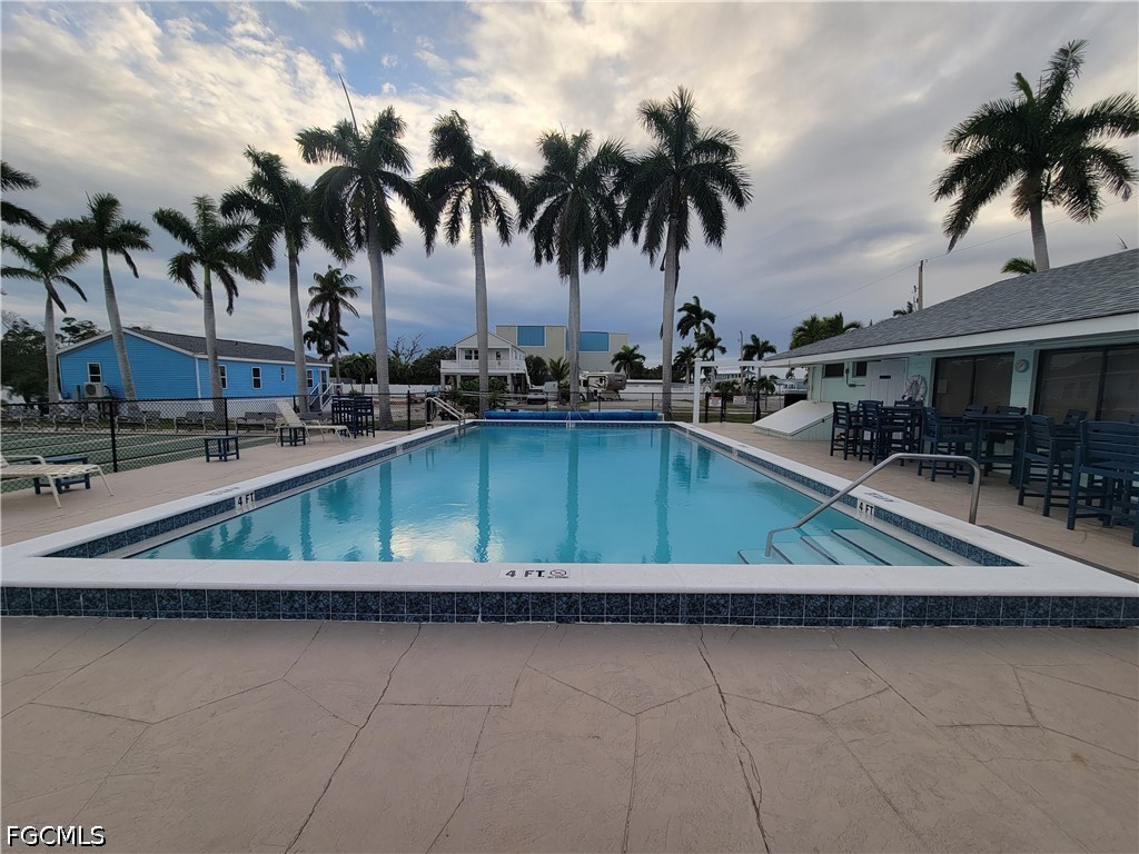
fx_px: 428
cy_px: 427
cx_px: 570
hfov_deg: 106.2
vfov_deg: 89.9
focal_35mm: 13
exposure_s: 1/504
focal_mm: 2.2
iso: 50
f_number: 2.2
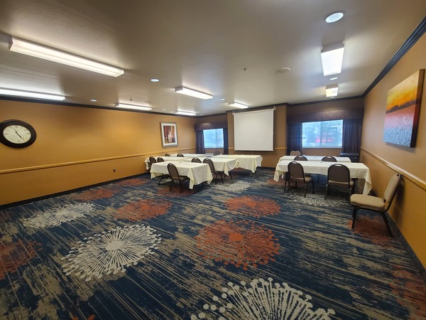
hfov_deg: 106.2
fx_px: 160
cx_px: 213
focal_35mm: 13
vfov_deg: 89.9
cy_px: 160
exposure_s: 1/60
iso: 250
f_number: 2.2
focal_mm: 2.2
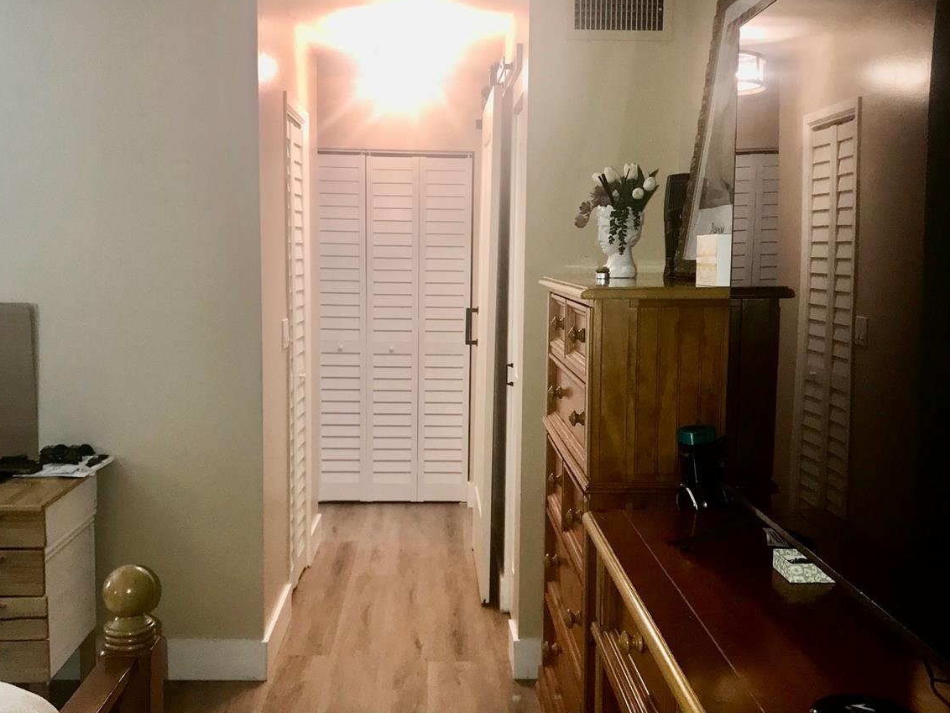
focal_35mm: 38
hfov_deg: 49.0
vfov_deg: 37.7
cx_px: 473
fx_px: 1043
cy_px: 394
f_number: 1.8
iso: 50
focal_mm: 3.99
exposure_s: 1/30
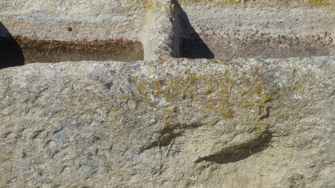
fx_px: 2238
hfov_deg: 8.6
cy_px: 79
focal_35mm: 252
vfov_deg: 4.8
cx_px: 151
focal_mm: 27.7
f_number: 5.3
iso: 100
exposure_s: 1/1000
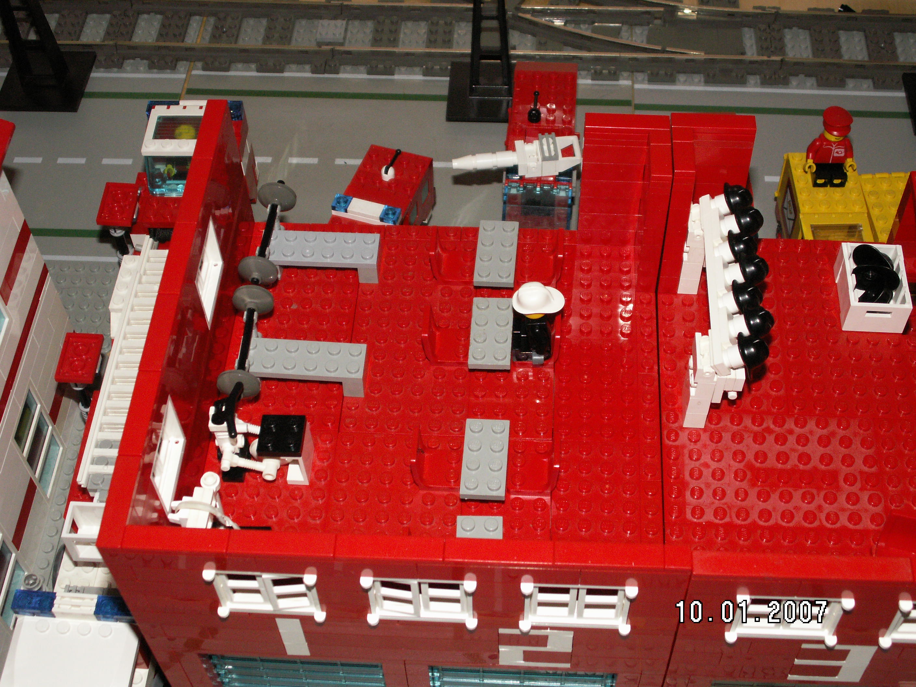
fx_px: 1270
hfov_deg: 39.7
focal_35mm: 48
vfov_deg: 30.3
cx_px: 458
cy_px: 344
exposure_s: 1/40
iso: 160
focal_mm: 8.03
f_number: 3.2
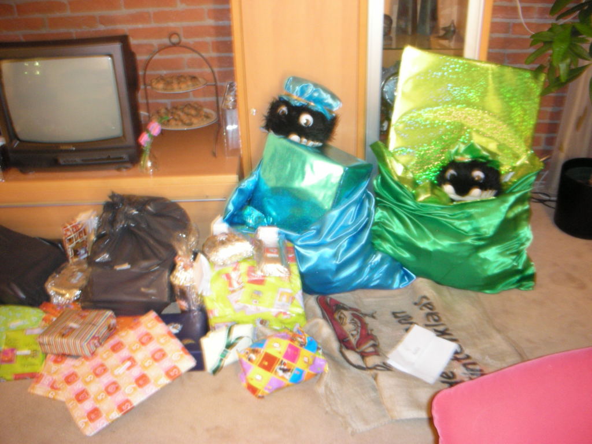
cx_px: 296
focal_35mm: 35
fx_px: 599
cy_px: 222
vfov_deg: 40.7
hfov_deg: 52.6
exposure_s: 1.13
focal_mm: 5.8
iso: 200
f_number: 3
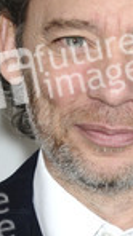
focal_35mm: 424
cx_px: 108
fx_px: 2664
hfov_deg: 2.9
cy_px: 151
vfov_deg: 5.1
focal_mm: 100
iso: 200
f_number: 4.5
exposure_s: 1/200
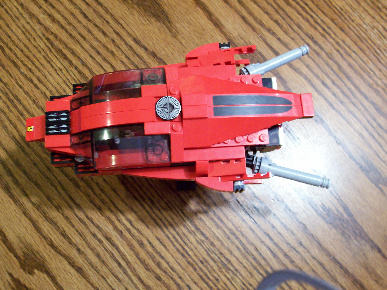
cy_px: 145
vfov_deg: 34.3
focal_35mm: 42
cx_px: 194
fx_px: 470
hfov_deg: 44.8
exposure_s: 1/8.21
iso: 160
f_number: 2.9
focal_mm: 7
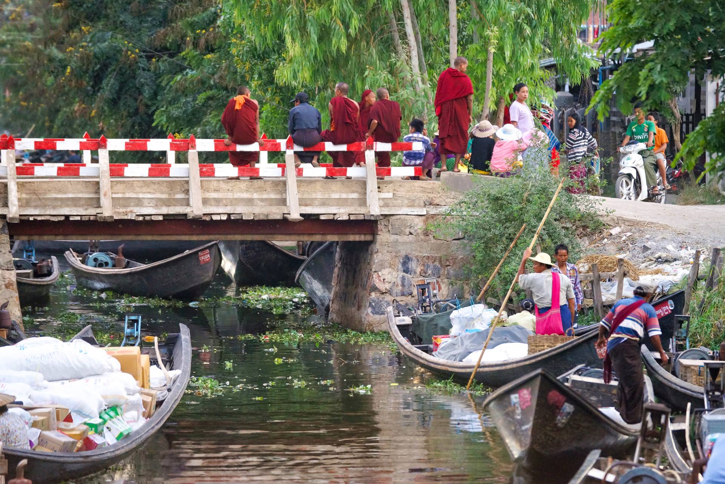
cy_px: 242
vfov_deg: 4.6
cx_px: 362
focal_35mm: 300
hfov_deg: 6.9
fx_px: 6041
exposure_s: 1/320
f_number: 5.6
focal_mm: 300
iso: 1600
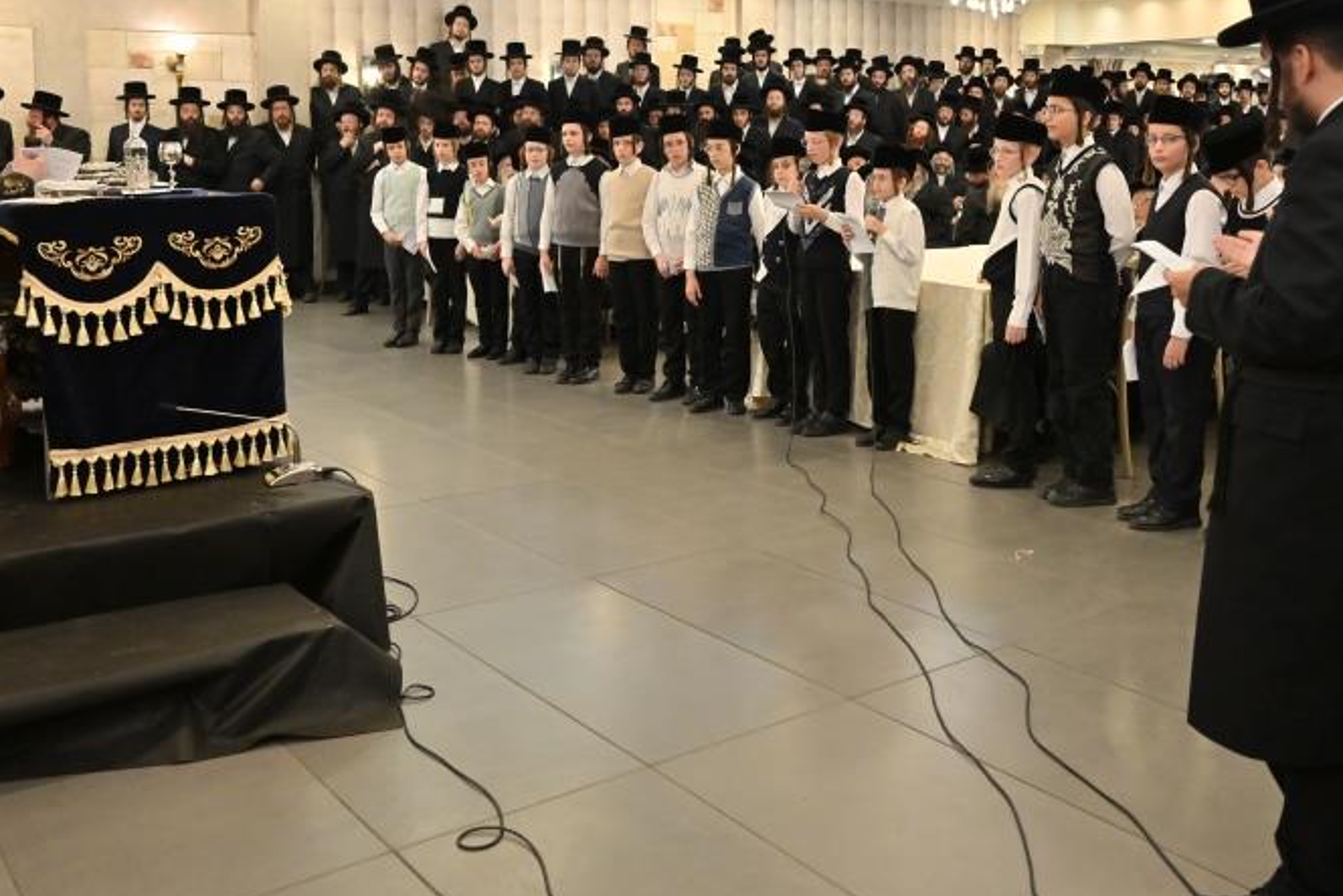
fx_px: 1381
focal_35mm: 37
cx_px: 726
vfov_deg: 35.3
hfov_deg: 51.8
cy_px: 236
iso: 1000
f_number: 4
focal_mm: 24
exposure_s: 1/160
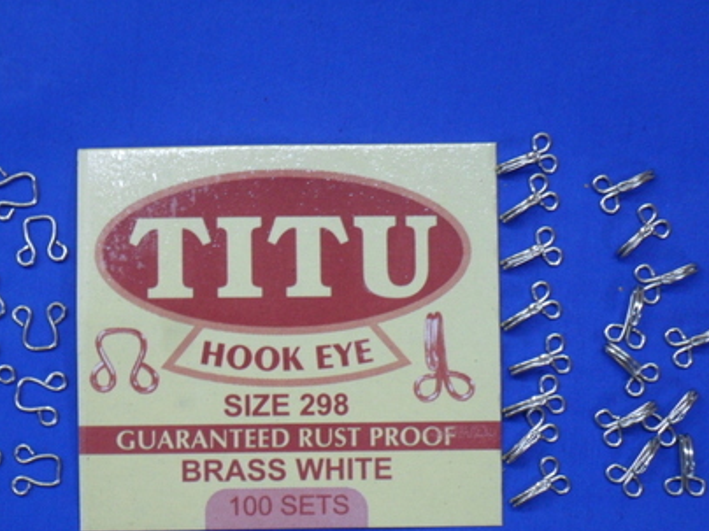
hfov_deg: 25.0
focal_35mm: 78
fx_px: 1598
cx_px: 311
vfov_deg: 18.9
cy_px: 323
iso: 200
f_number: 5.6
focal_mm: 11.2
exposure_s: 1/4
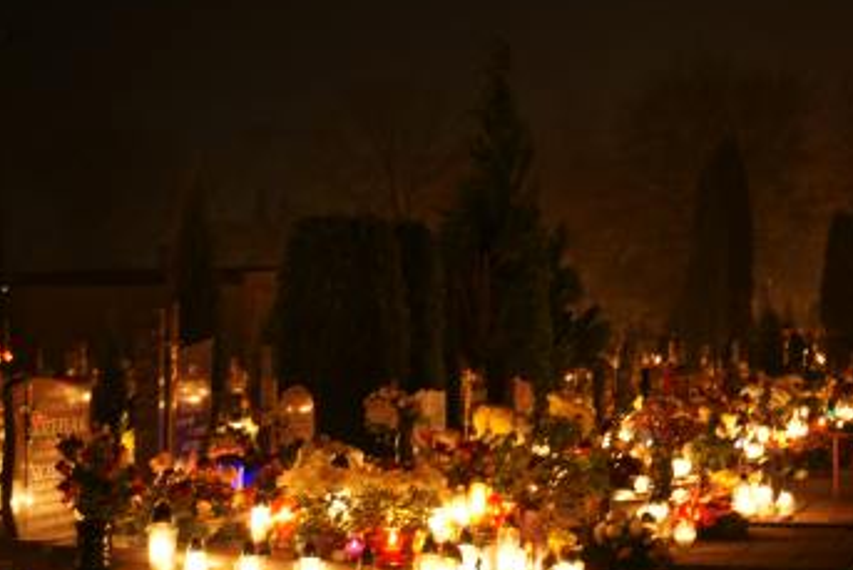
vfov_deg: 14.9
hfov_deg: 22.2
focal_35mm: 92
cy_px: 348
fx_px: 2178
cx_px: 380
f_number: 2.8
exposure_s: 1.6
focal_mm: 35
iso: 200
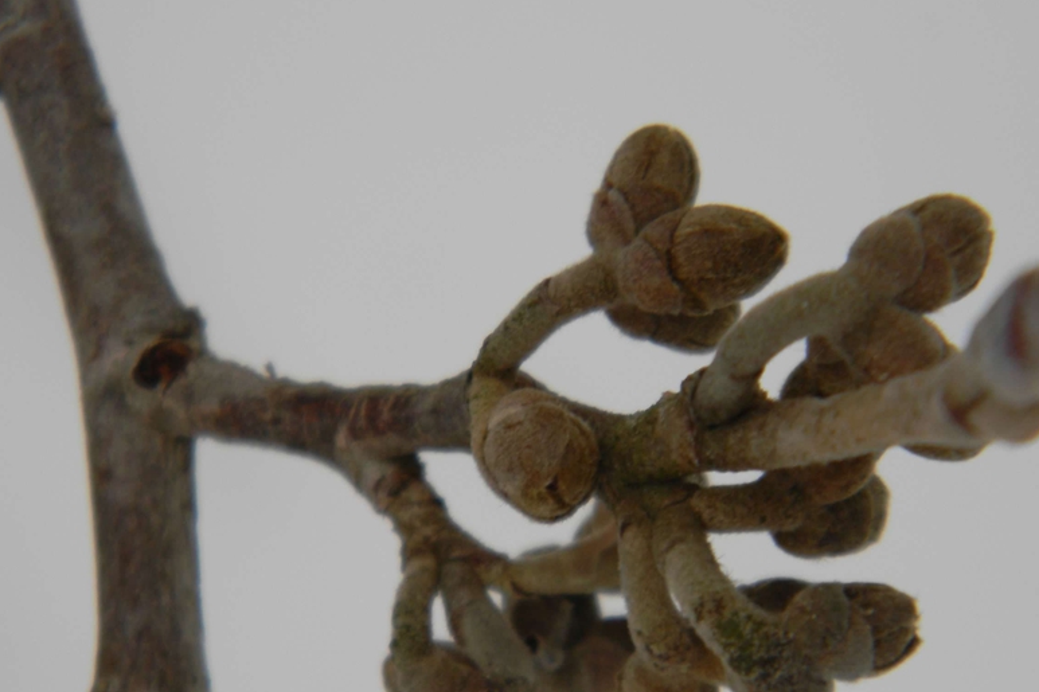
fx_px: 4415
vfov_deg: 9.0
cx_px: 567
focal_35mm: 153
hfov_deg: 13.4
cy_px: 433
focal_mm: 26.8
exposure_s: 1/48.2
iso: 80
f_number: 5
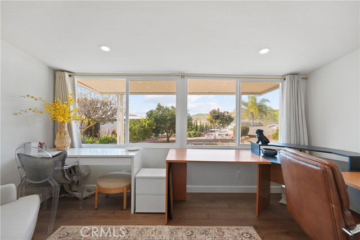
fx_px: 160
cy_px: 120
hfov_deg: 96.7
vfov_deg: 73.8
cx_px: 180
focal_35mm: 16
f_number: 4
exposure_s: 1/25
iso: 320
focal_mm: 16
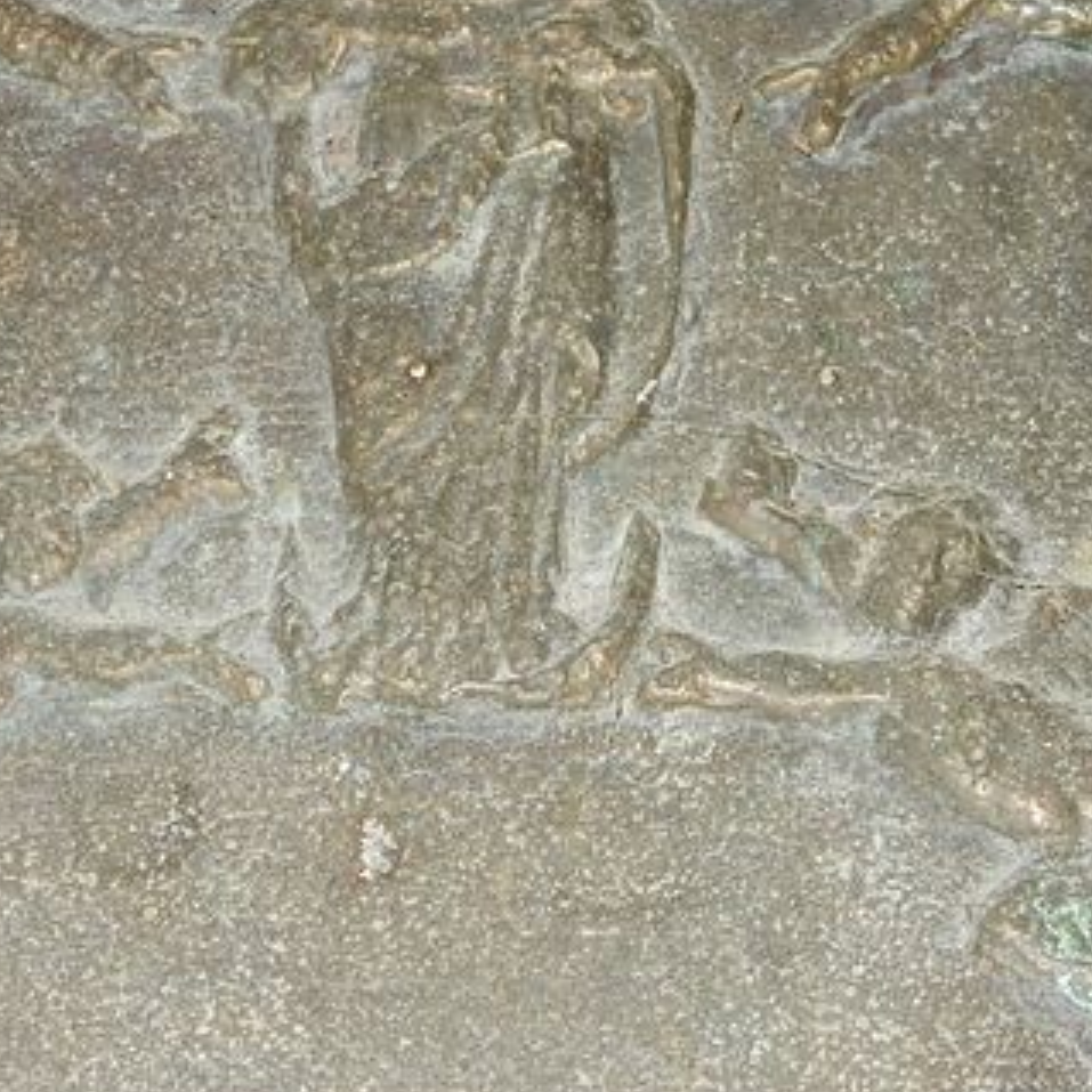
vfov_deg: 11.3
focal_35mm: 155
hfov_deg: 11.3
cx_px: 666
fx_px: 5532
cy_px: 312
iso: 200
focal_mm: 10.7
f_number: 4.5
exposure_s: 1/30
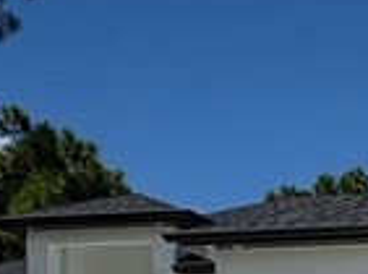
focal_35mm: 102
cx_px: 358
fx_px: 1082
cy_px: 590
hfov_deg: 18.8
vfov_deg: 12.3
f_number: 2.2
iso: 50
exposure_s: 1/6135
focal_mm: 2.22
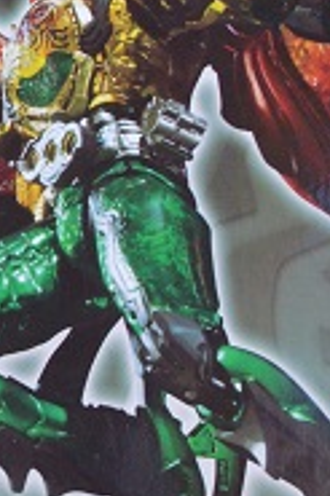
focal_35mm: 176
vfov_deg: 11.7
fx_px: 2424
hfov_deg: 7.8
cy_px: 306
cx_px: 110
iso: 800
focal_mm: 24
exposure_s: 1/20
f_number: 4
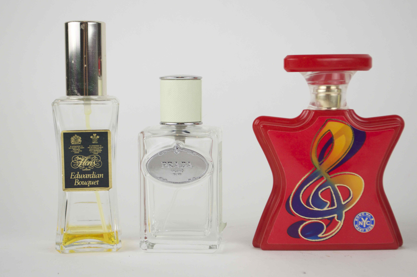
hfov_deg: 28.1
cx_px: 208
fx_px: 833
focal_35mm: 72
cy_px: 138
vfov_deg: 18.9
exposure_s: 1/125
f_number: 5.3
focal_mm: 48
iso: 400
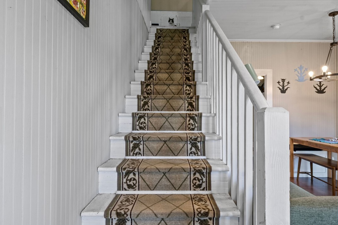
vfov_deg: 57.2
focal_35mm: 22
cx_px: 177
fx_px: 207
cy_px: 111
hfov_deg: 78.5
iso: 400
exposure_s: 1/5
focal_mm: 14
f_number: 9
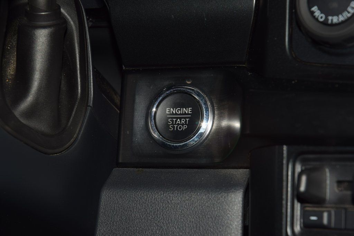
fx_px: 1033
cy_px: 118
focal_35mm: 105
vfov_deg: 13.0
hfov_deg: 19.5
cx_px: 177
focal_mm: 70
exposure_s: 1/125
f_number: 8
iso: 100
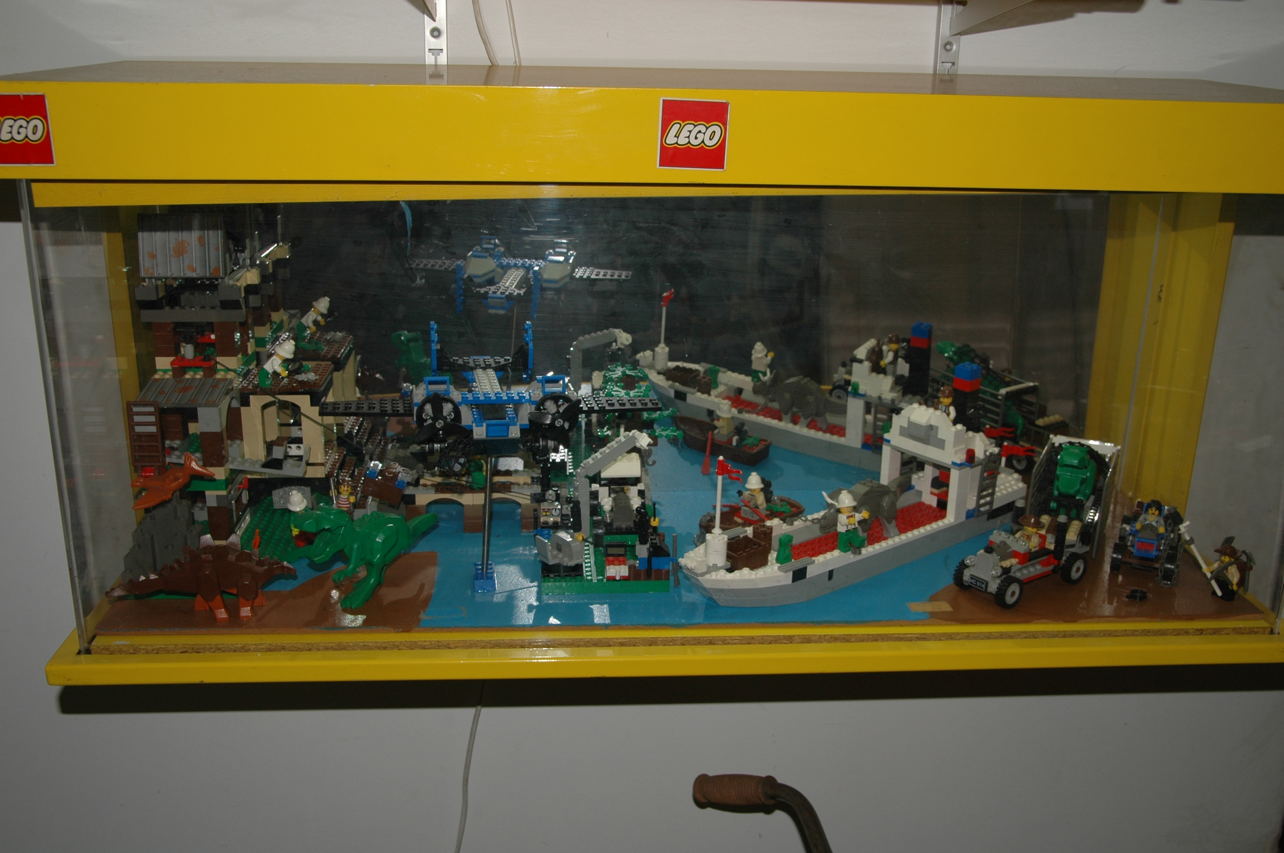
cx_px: 642
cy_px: 426
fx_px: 1229
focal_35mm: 34
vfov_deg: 38.3
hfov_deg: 55.1
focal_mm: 23
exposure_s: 1/60
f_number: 5.6
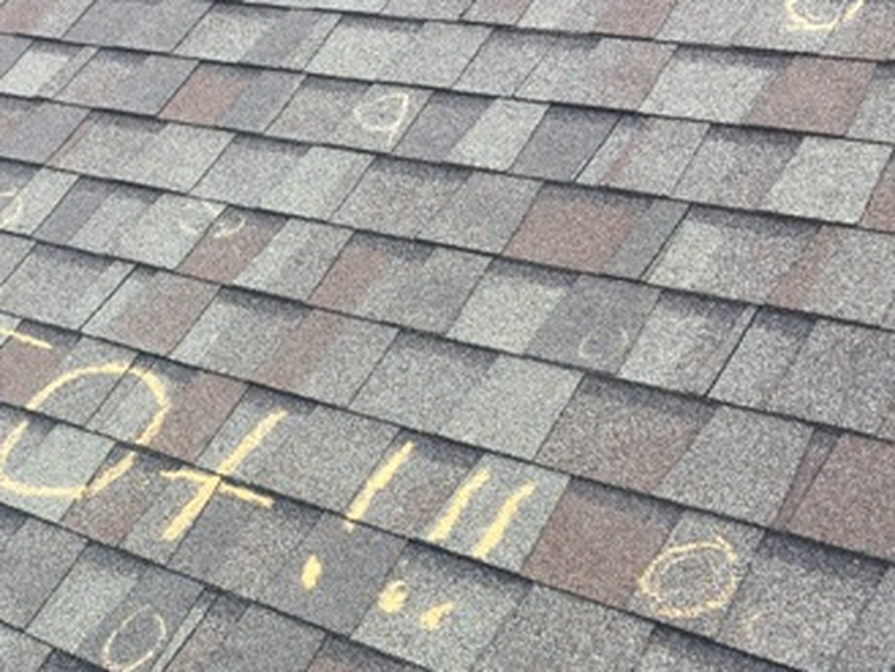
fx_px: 1526
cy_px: 457
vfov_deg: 24.7
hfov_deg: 32.0
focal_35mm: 59
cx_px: 216
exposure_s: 1/343
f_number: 2.2
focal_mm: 4.15
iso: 25
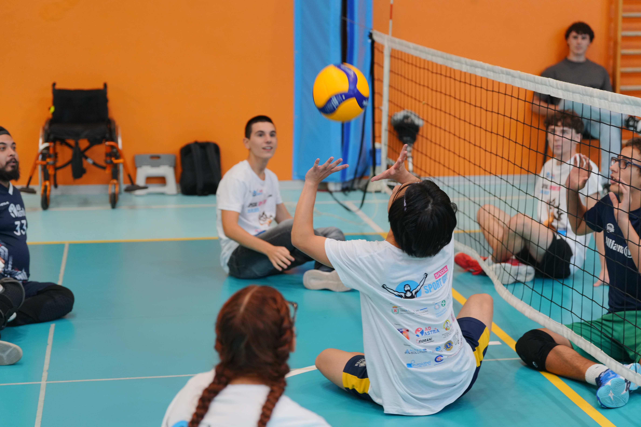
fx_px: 1246
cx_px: 320
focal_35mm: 70
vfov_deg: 19.5
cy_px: 214
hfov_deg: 28.8
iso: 800
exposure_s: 1/320
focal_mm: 70
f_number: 3.2
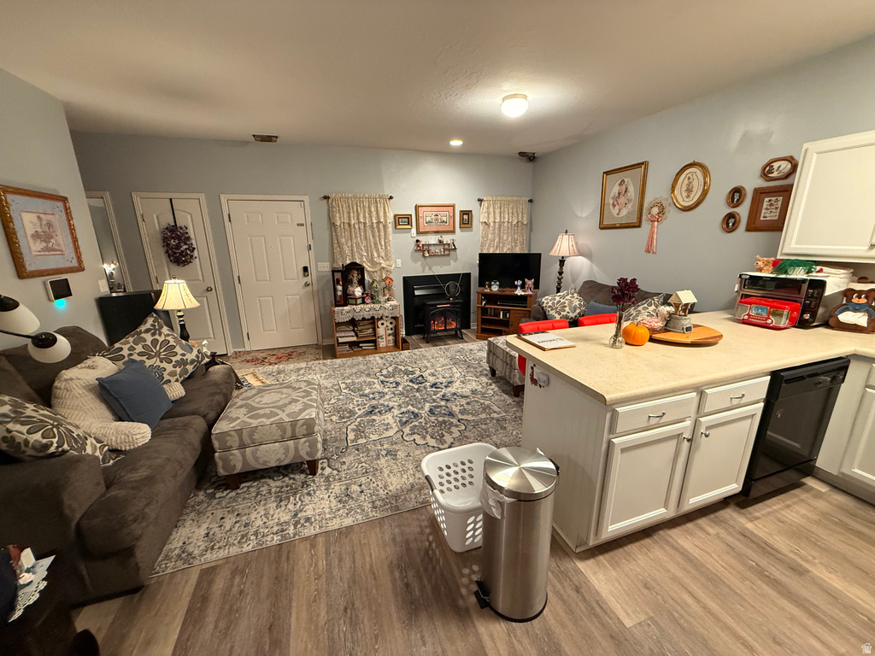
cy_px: 328
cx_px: 438
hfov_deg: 102.1
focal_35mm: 14
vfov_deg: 85.7
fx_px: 354
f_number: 2.2
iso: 400
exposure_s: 1/60
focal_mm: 2.22
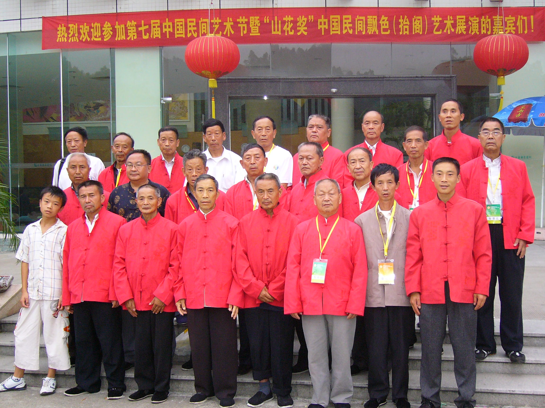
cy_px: 204
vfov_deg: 32.2
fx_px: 708
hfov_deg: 42.1
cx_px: 272
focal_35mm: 45
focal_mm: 7.5
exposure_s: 1/60
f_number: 3.2
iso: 200
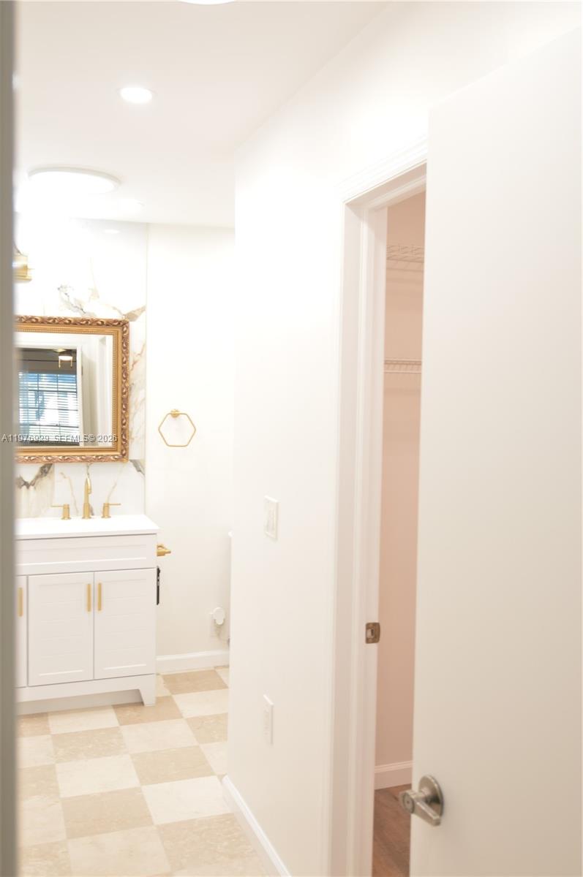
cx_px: 292
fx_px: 804
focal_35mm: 33
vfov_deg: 57.3
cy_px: 438
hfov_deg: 39.9
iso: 100
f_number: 4
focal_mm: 22
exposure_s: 1/13
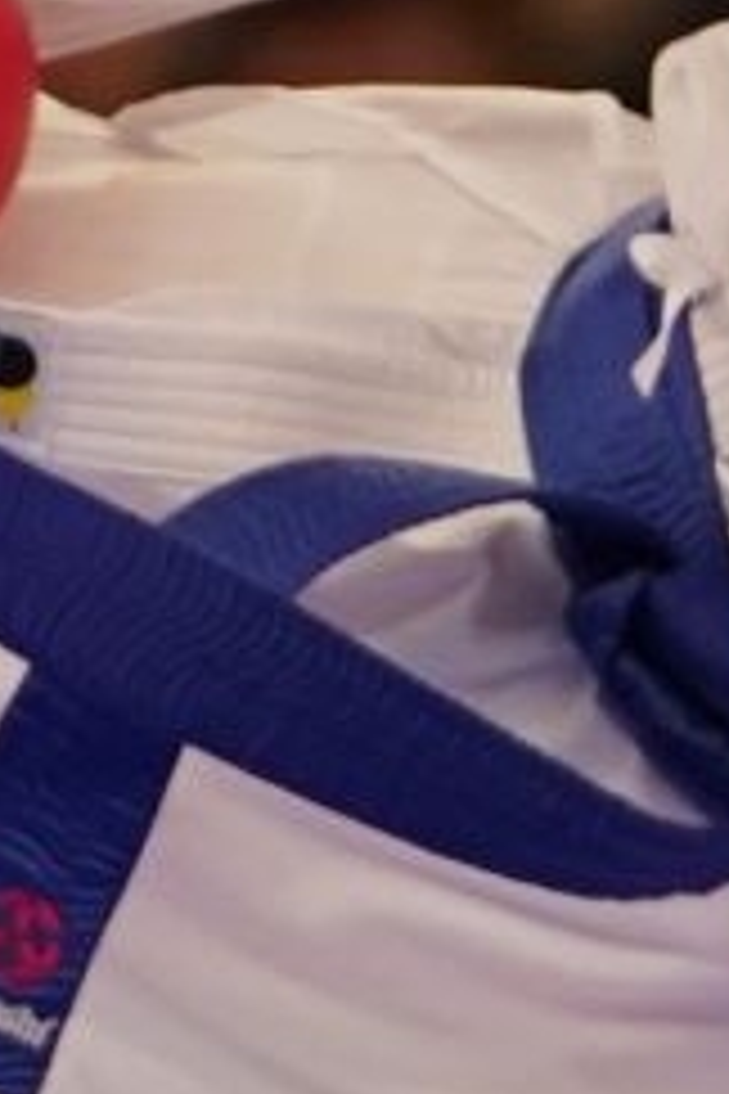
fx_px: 56220
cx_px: 868
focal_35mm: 1851
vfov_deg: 1.1
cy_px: 432
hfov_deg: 0.7
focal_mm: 167
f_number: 2.8
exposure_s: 1/1000
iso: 1600
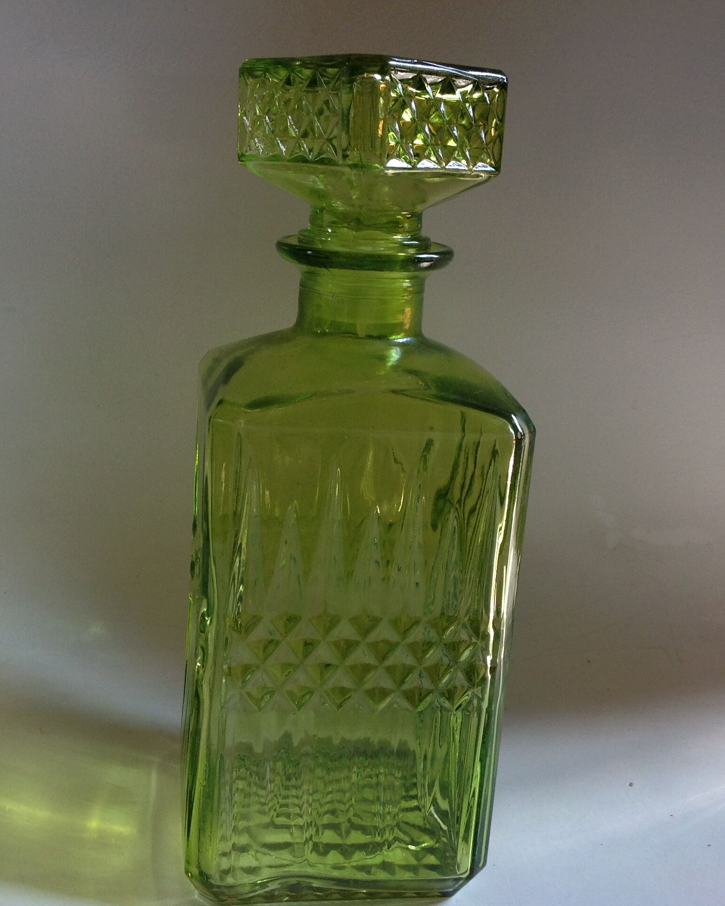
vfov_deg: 40.3
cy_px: 454
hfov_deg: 32.7
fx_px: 1234
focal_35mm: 46
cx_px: 346
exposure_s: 1/120
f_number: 2.4
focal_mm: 4.28
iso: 80
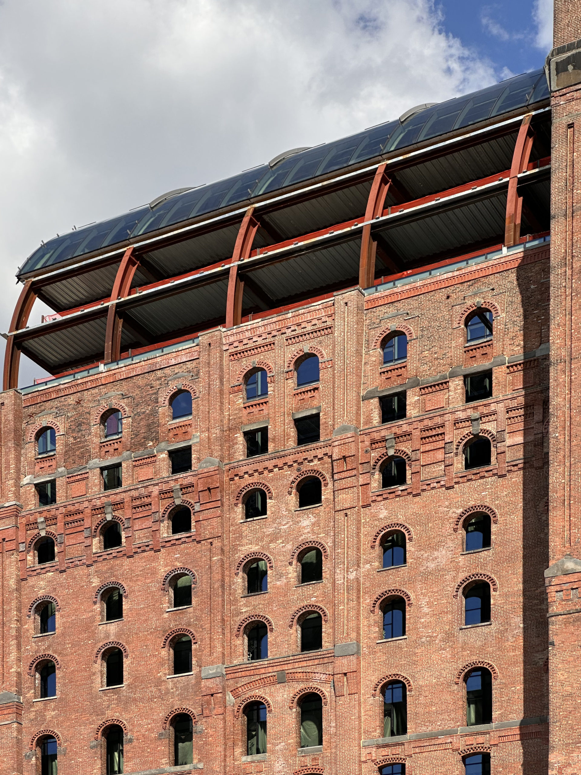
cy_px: 388
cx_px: 290
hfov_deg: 19.1
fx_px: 1723
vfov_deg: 25.3
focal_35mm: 77
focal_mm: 9
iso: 32
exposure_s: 1/927
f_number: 2.8
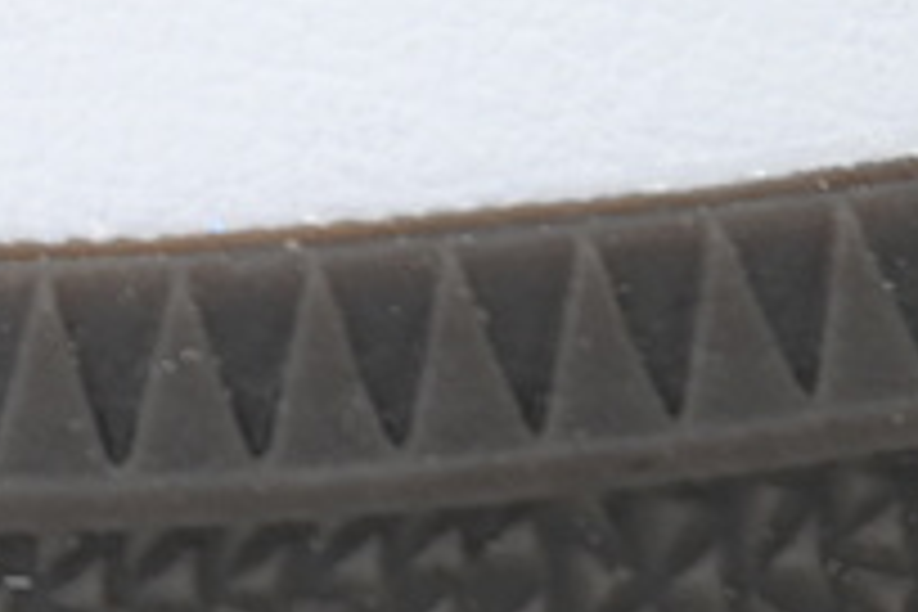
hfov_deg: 3.2
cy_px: -450
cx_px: -1053
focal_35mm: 636
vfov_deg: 2.2
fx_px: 16217
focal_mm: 120
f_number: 10
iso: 400
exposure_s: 1/100
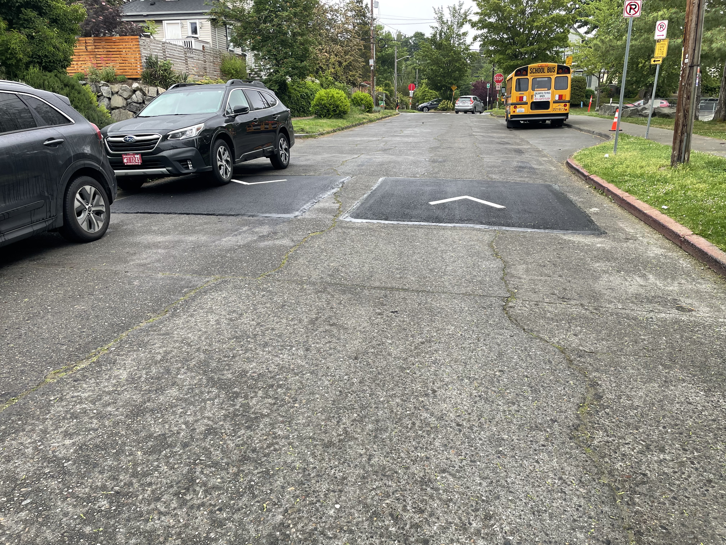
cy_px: 272
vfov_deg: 53.1
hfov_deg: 67.3
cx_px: 363
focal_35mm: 26
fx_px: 545
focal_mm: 4.2
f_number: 1.6
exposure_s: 1/121
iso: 40
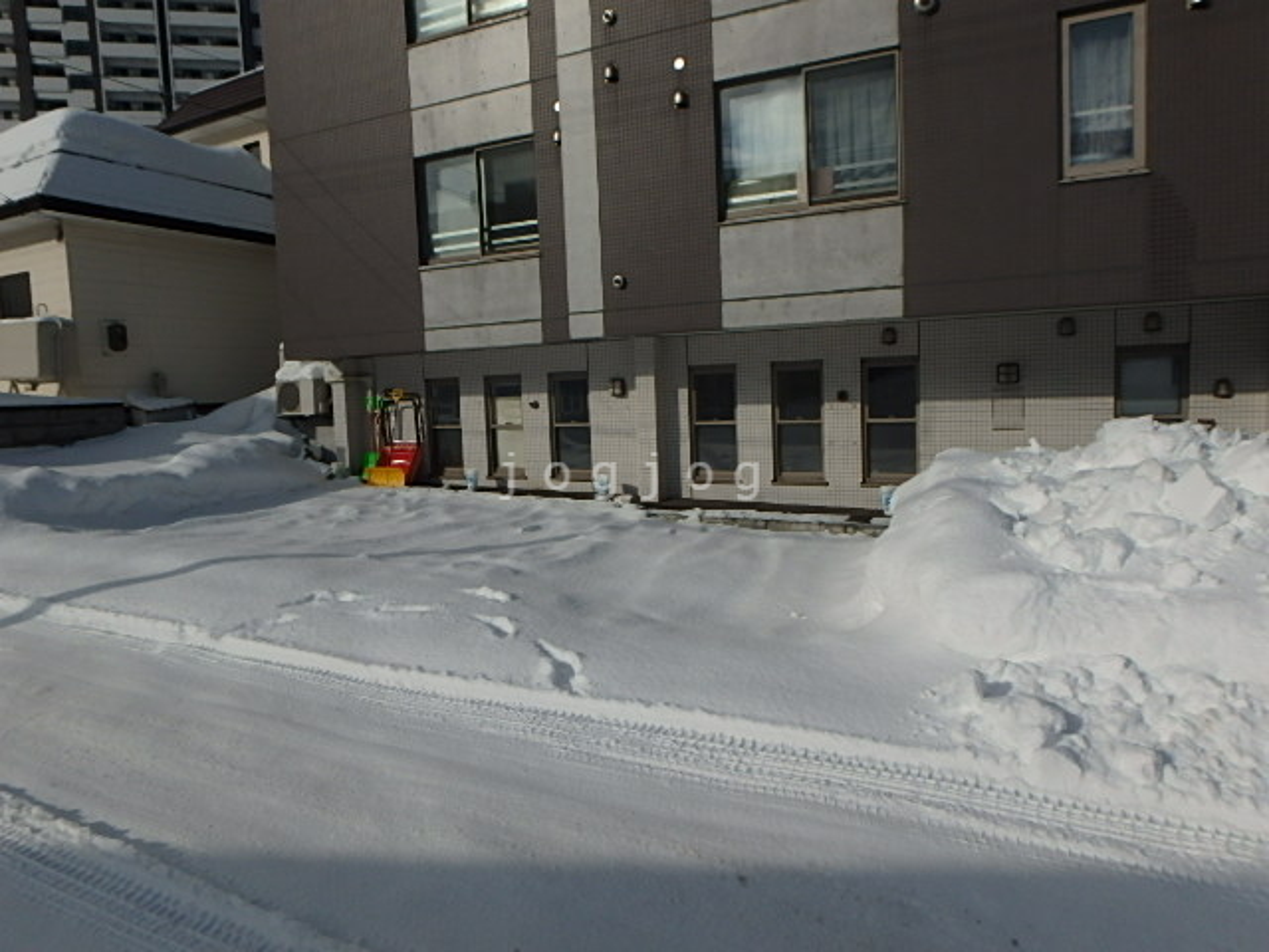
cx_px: 634
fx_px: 770
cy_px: 476
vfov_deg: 63.4
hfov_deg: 79.0
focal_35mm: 21
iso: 125
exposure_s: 1/2000
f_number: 6
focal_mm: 3.7
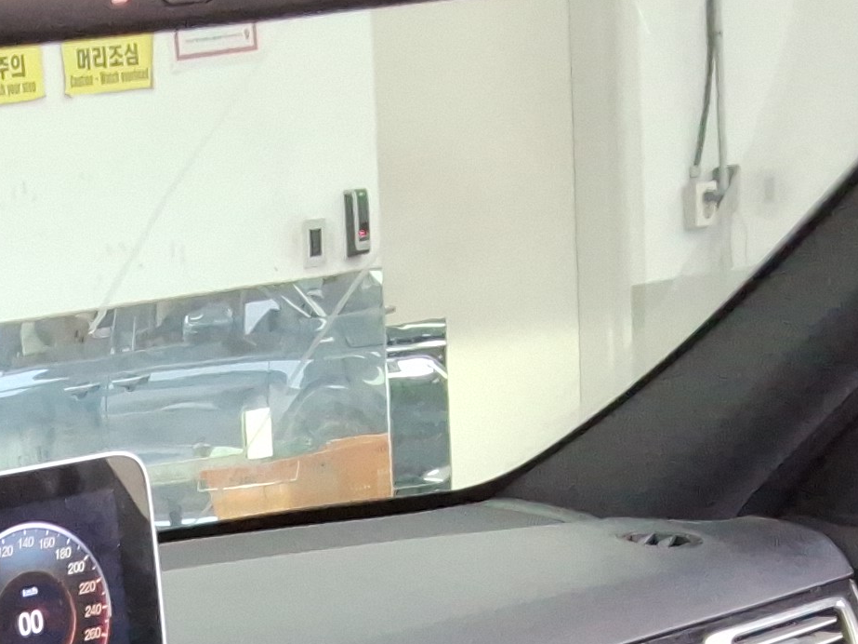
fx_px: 2454
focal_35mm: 99
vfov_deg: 13.6
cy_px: 1104
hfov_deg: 17.8
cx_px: -411
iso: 145
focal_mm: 2.91
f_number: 1.9
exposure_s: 1/40
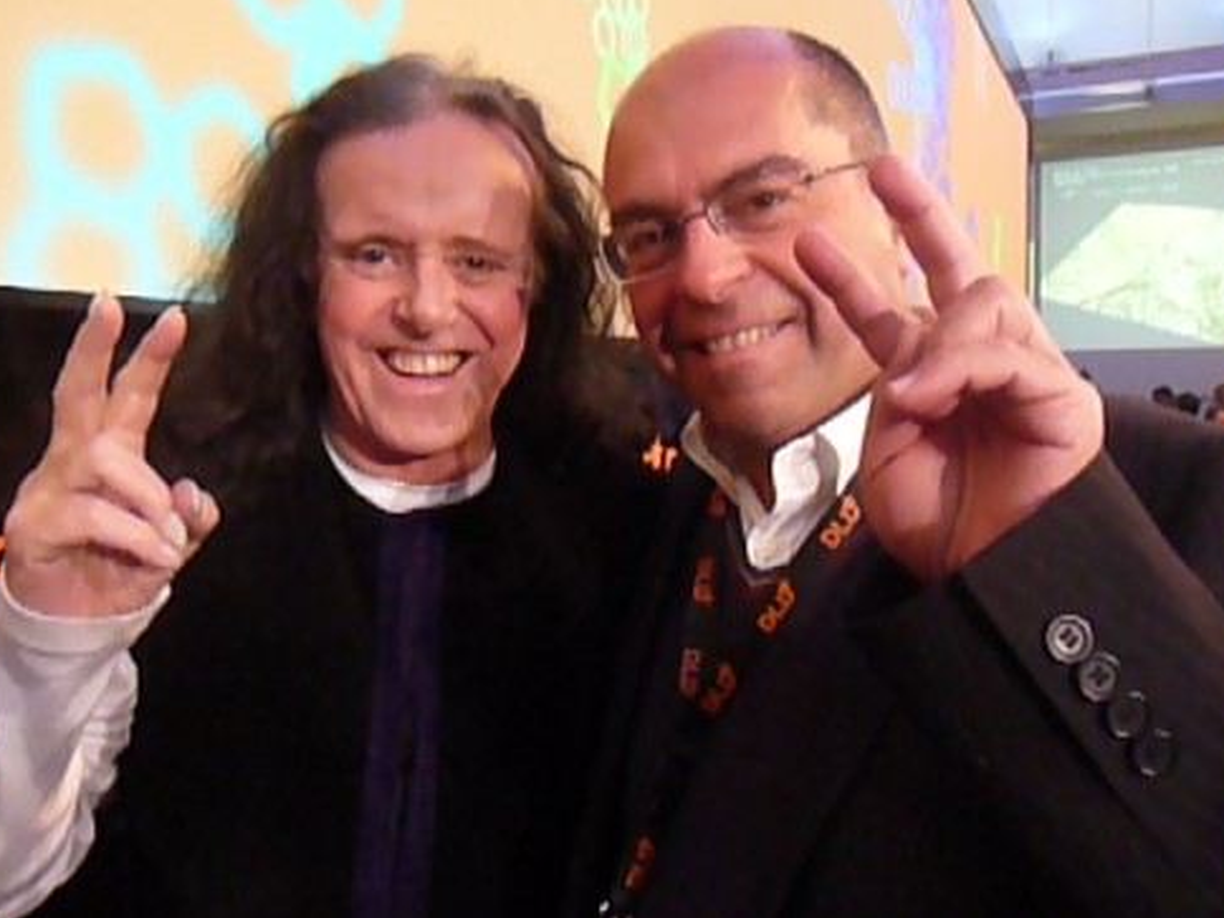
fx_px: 1096
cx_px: 599
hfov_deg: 58.3
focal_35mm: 31
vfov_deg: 45.4
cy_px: 454
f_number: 3.4
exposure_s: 1/30
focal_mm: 5
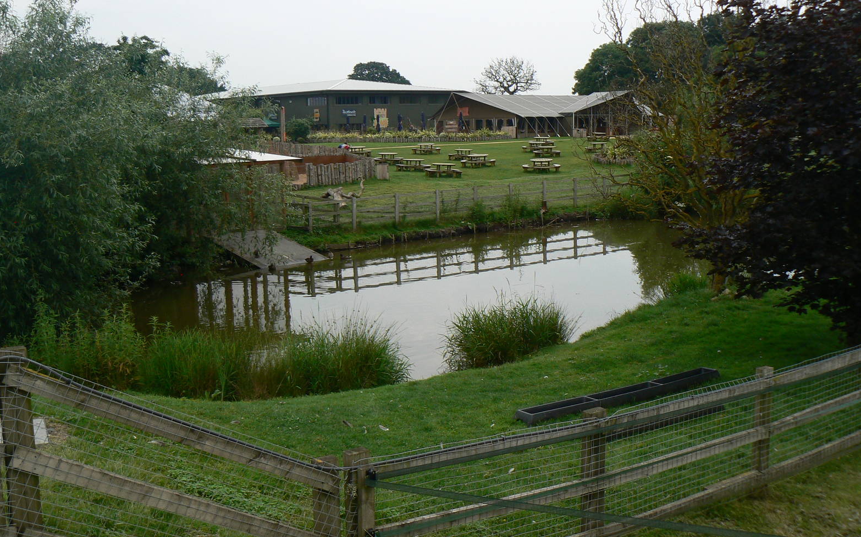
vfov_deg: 32.7
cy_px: 228
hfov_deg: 50.4
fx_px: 915
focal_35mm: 39
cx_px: 436
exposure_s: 1/160
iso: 80
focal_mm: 6
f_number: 5.6
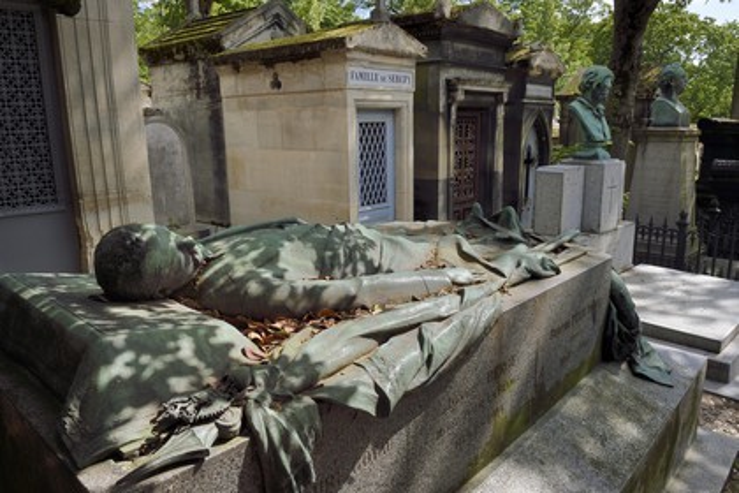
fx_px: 493
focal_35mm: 24
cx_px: 370
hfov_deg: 73.7
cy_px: 246
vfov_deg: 53.1
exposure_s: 1/125
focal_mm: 24
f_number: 20
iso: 400
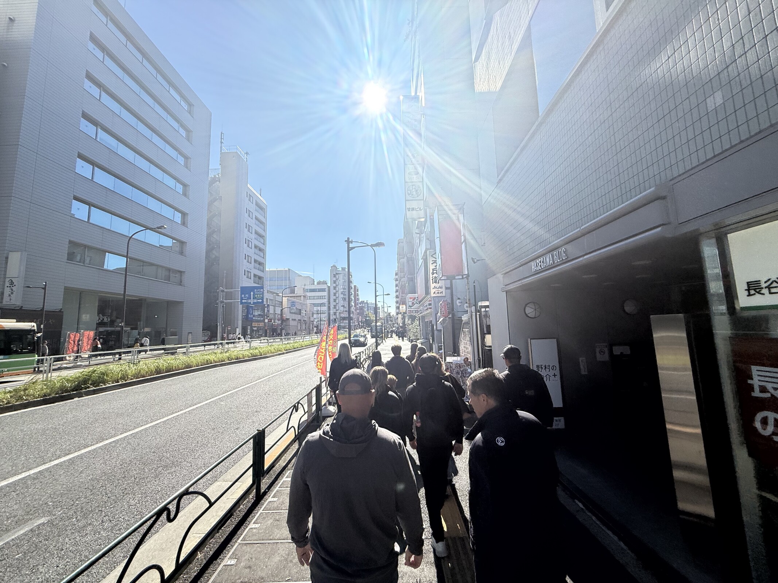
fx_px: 315
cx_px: 389
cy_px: 292
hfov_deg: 102.1
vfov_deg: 85.7
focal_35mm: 14
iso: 50
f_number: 2.2
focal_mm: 2.22
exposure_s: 1/3460
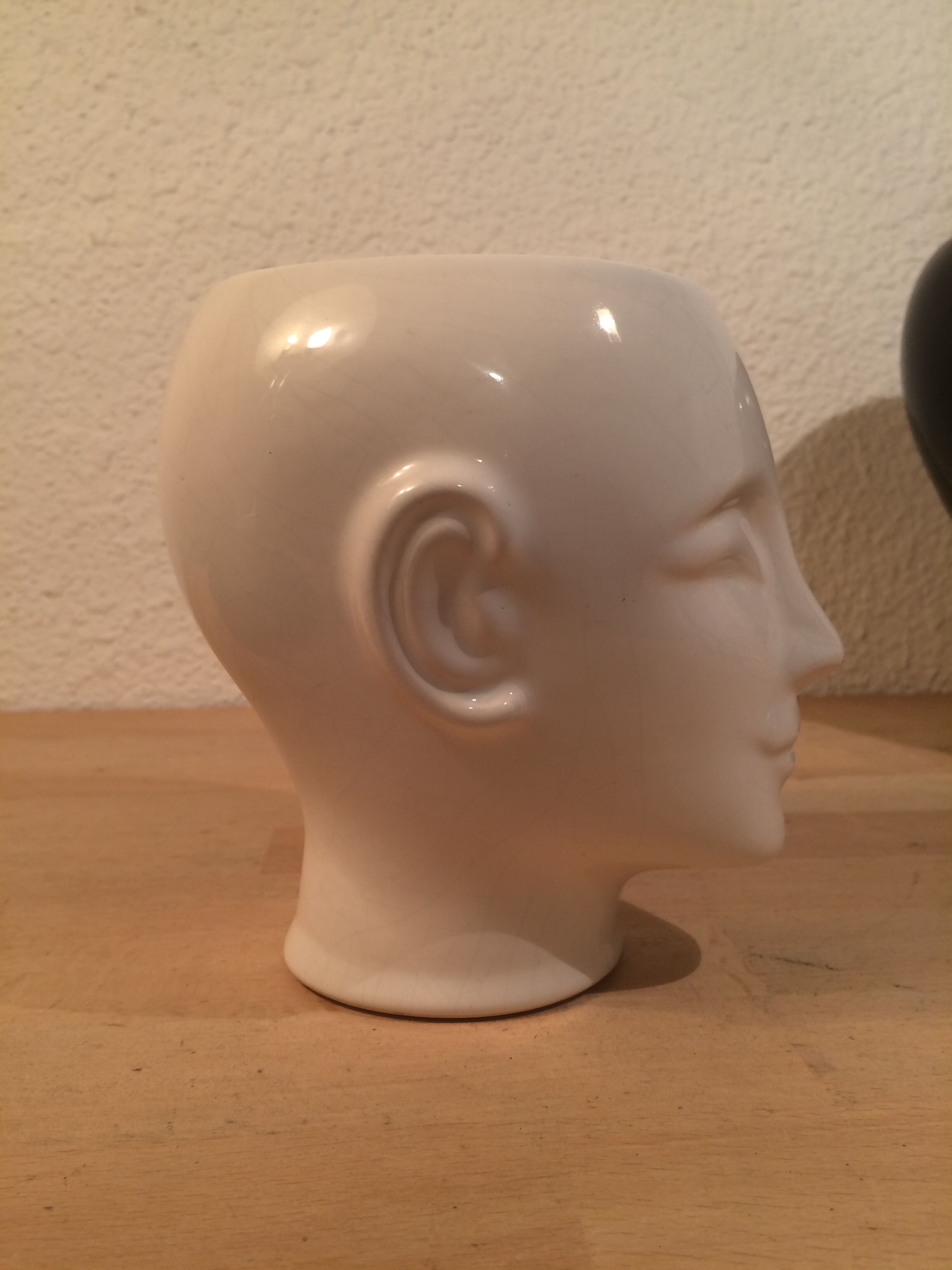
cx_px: 476
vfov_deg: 61.7
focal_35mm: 29
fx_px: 1063
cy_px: 635
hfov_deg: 48.2
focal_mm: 4.15
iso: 32
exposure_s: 1/33
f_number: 2.2
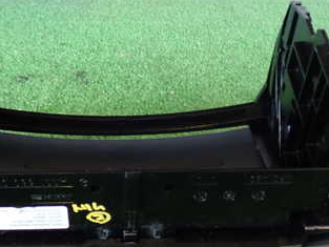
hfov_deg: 28.0
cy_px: 116
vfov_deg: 21.3
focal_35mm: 69
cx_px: 112
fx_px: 656
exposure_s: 1/40
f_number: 2.5
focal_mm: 6.37
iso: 200
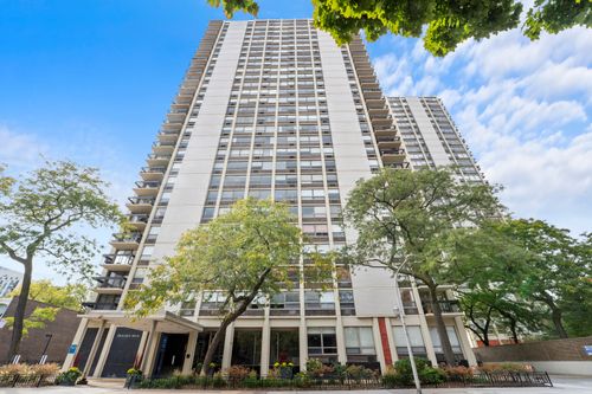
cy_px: 197
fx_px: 230
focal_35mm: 14
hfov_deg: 104.3
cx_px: 296
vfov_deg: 81.2
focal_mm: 14
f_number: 14
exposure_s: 1/30
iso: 160
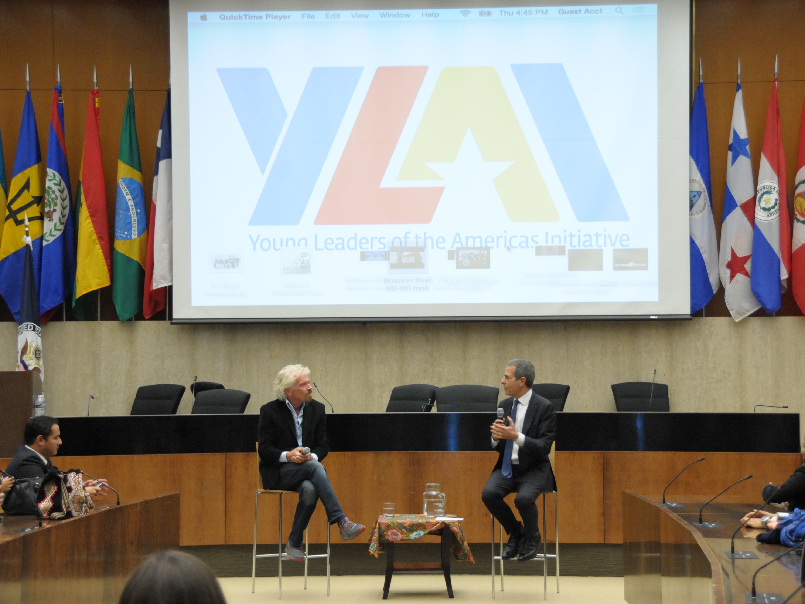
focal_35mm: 75
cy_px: 302
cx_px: 441
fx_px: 1744
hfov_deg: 26.0
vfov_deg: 19.6
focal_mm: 46
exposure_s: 1/80
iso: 1600
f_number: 4.5
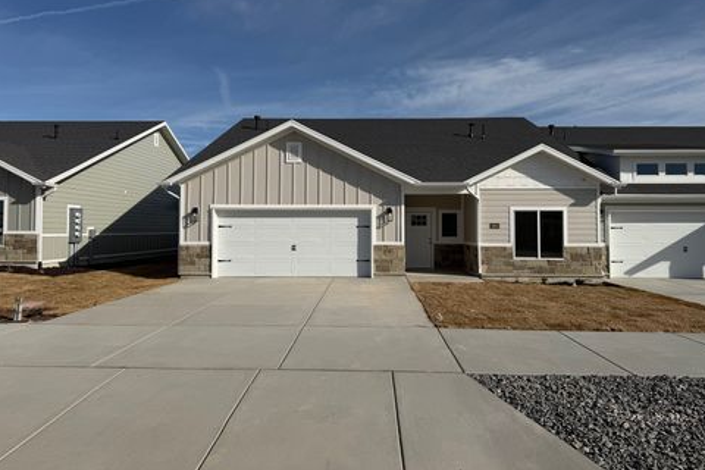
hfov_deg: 69.4
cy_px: 208
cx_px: 363
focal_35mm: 26
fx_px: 509
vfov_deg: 49.5
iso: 80
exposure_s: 1/9091
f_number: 1.78
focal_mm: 6.76
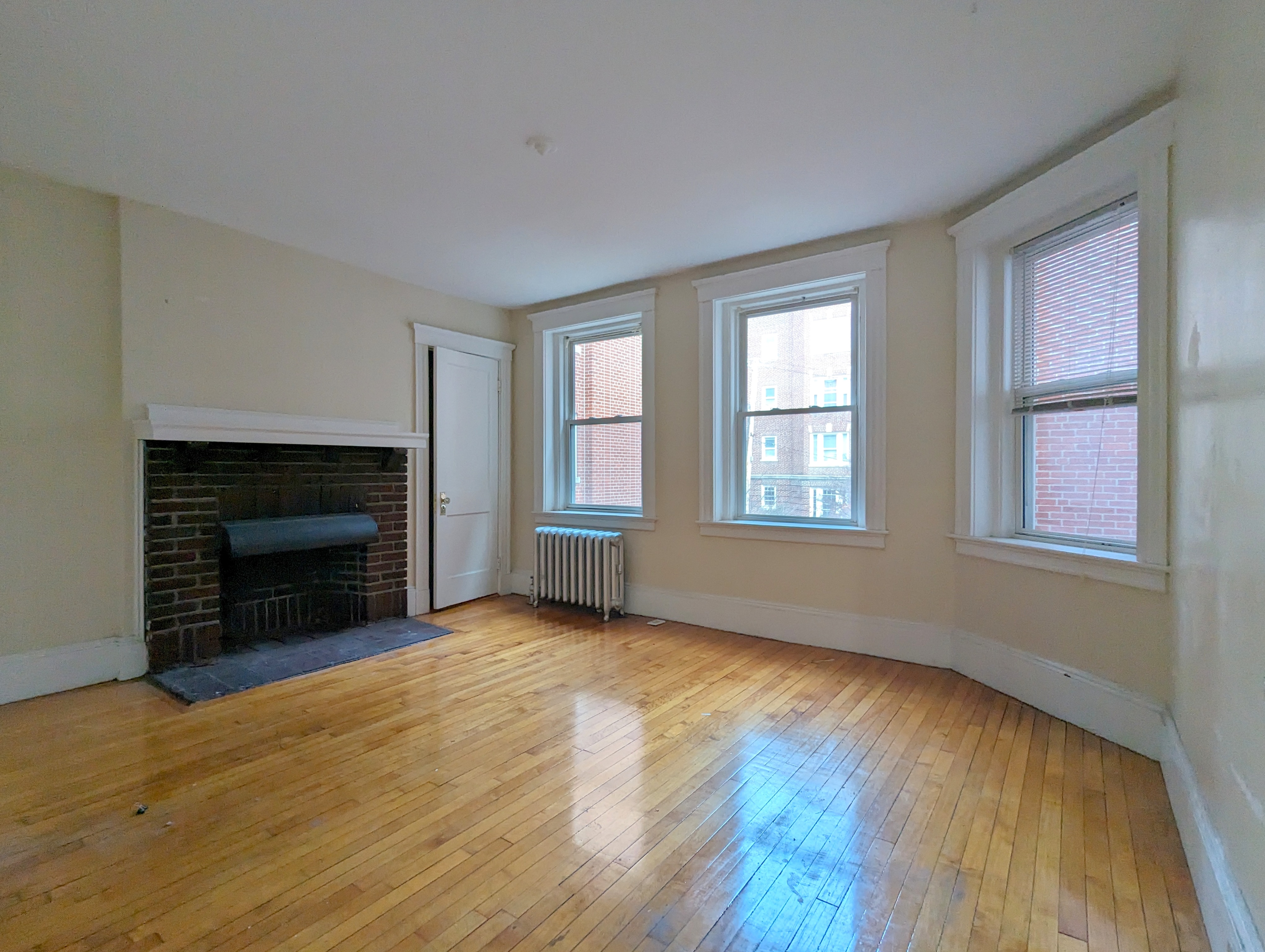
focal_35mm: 16
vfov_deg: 78.2
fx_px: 586
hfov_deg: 94.4
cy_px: 476
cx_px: 632
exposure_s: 1/120
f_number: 2.2
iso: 248
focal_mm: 2.35
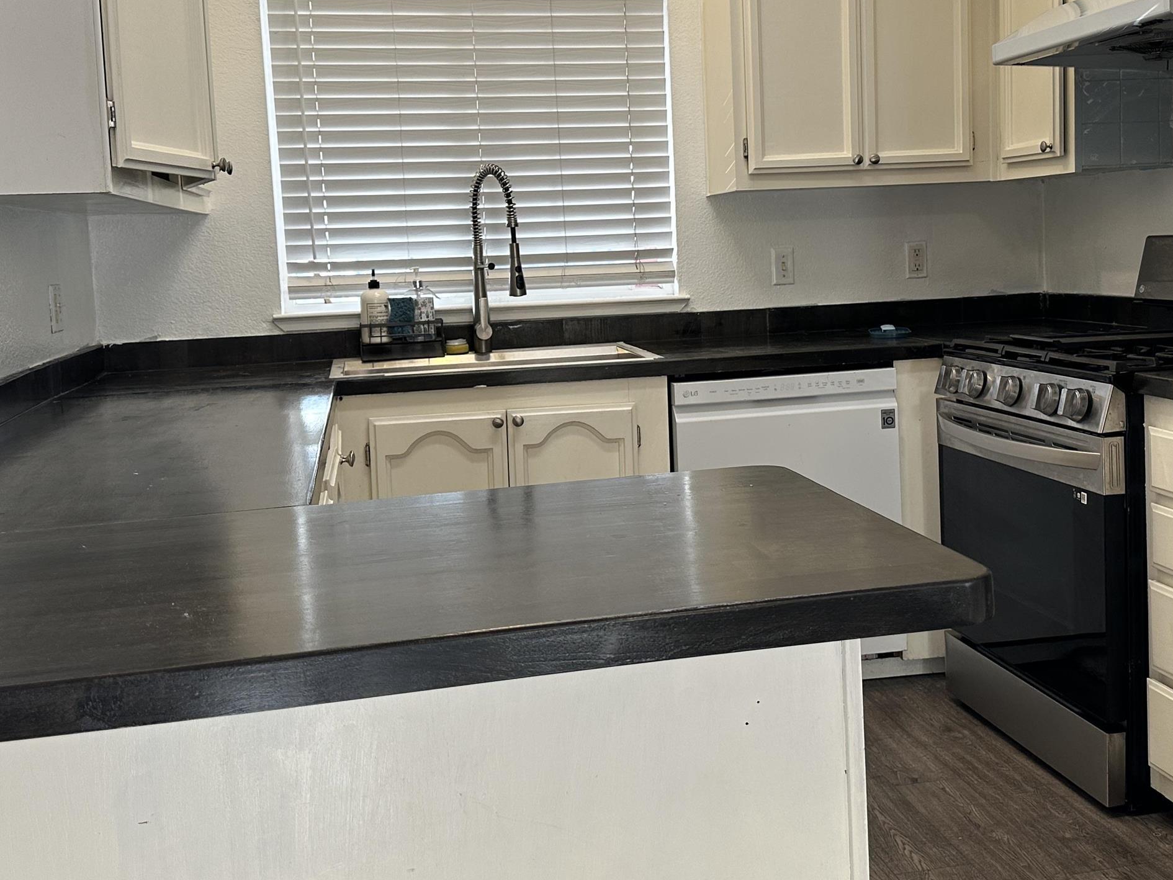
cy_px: 344
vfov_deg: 36.7
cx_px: 636
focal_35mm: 39
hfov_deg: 47.8
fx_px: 1322
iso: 125
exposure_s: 1/120
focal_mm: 6.86
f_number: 1.78
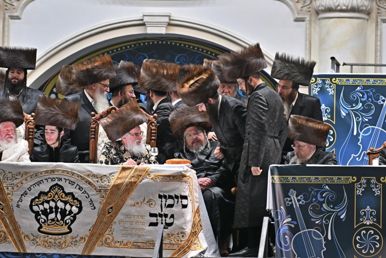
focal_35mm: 300
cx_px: 193
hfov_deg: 6.9
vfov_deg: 4.6
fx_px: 3217
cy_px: 129
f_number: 2.8
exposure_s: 1/125
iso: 125
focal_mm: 200
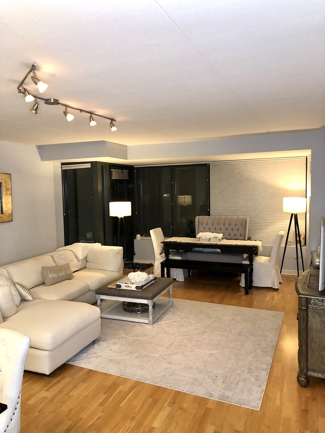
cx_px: 162
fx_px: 351
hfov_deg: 49.7
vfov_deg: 63.4
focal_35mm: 28
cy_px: 216
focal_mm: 3.99
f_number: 1.8
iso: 40
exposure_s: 1/15
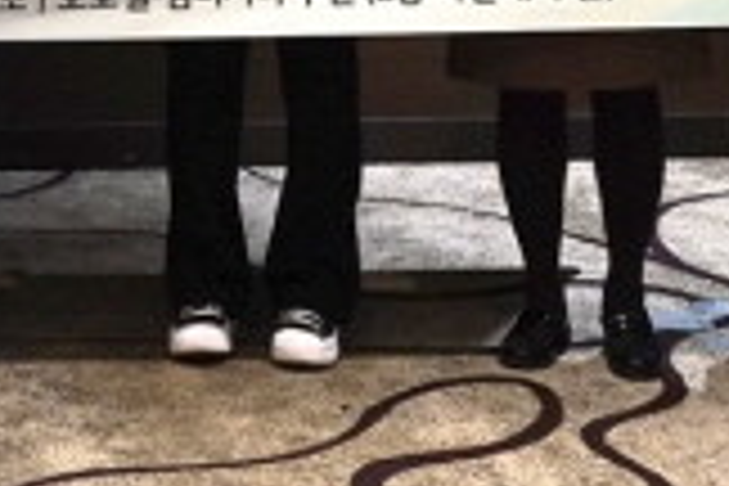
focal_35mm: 116
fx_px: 2349
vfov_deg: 11.0
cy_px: -387
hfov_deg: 16.0
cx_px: -414
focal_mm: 22
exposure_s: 1/40
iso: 1600
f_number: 5.6
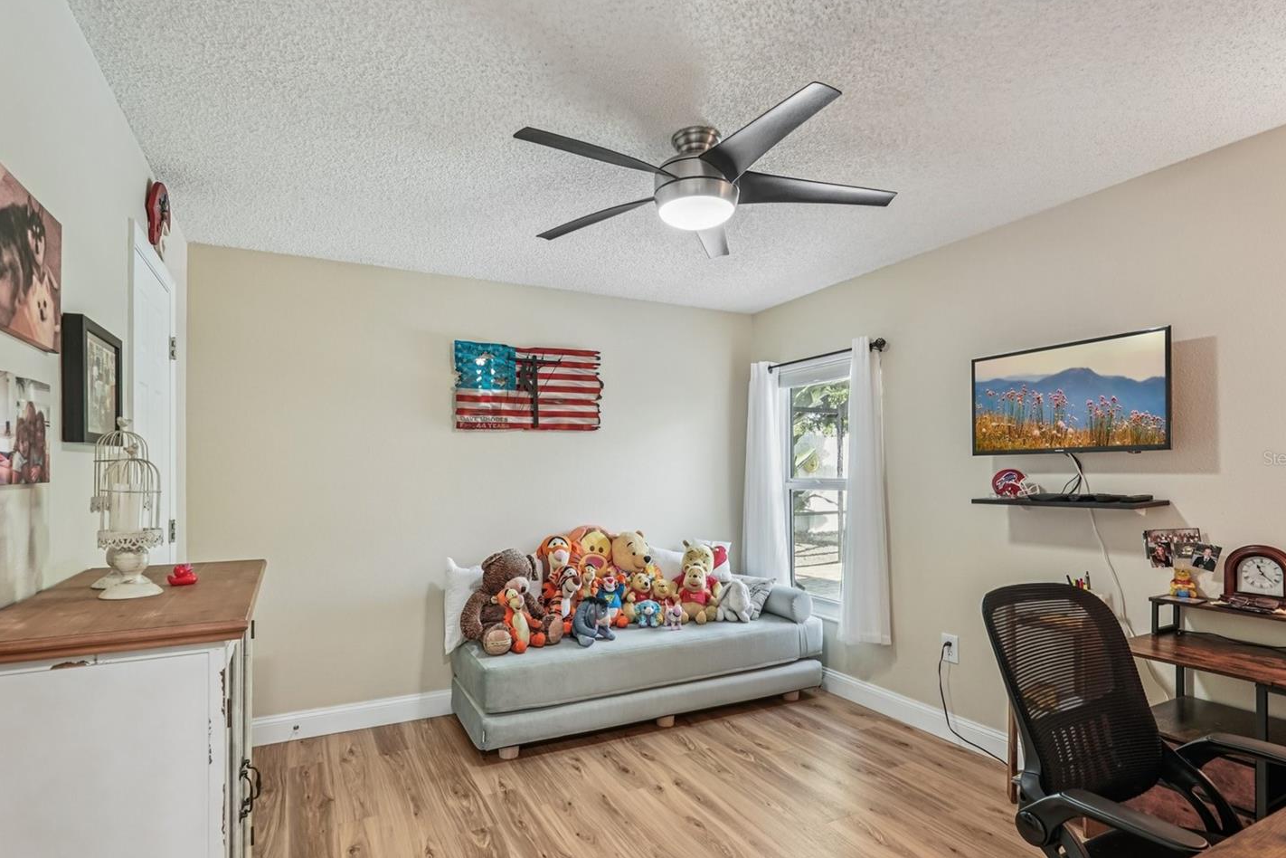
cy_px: 458
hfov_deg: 90.0
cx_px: 620
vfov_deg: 67.3
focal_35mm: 18
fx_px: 643
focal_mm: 16
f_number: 8
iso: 400
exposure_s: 1/5
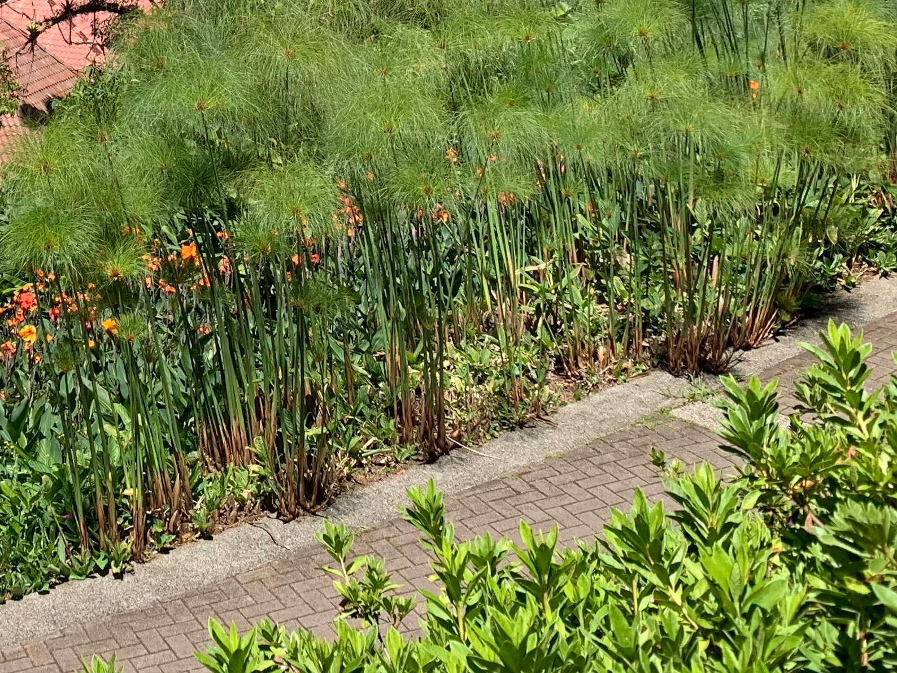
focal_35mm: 66
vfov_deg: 20.6
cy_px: -162
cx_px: -49
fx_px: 1710
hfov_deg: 27.3
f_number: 1.8
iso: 25
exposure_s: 1/1689
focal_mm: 4.25
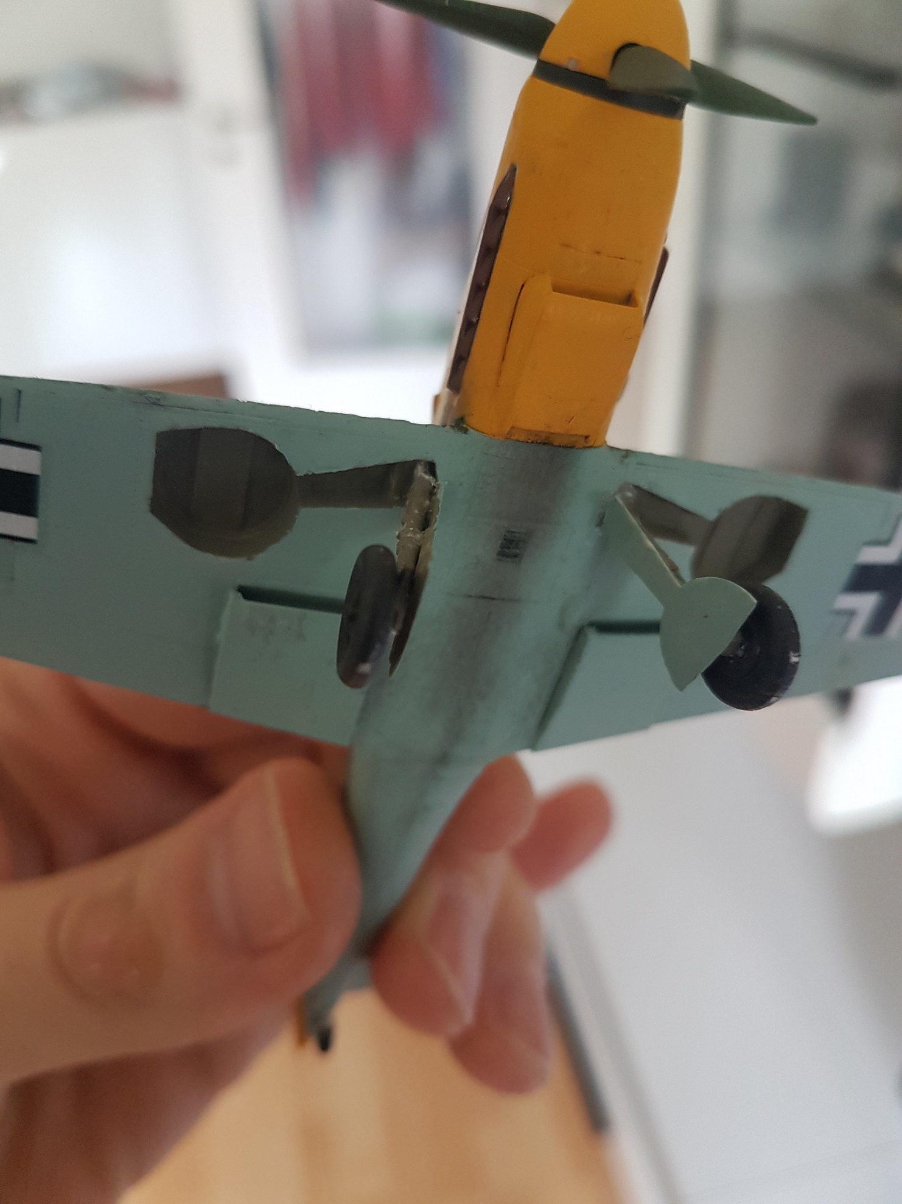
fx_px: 904
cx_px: 451
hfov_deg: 53.0
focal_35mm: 26
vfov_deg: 67.3
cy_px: 602
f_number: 1.7
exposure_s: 1/50
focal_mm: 4.2
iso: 200
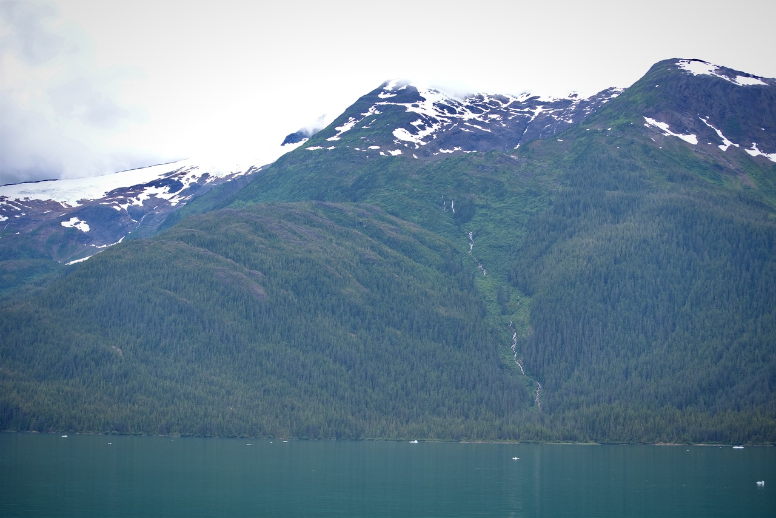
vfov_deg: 19.5
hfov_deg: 28.8
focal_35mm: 70
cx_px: 388
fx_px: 1509
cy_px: 259
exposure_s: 1/160
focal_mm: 70
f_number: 5.6
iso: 100
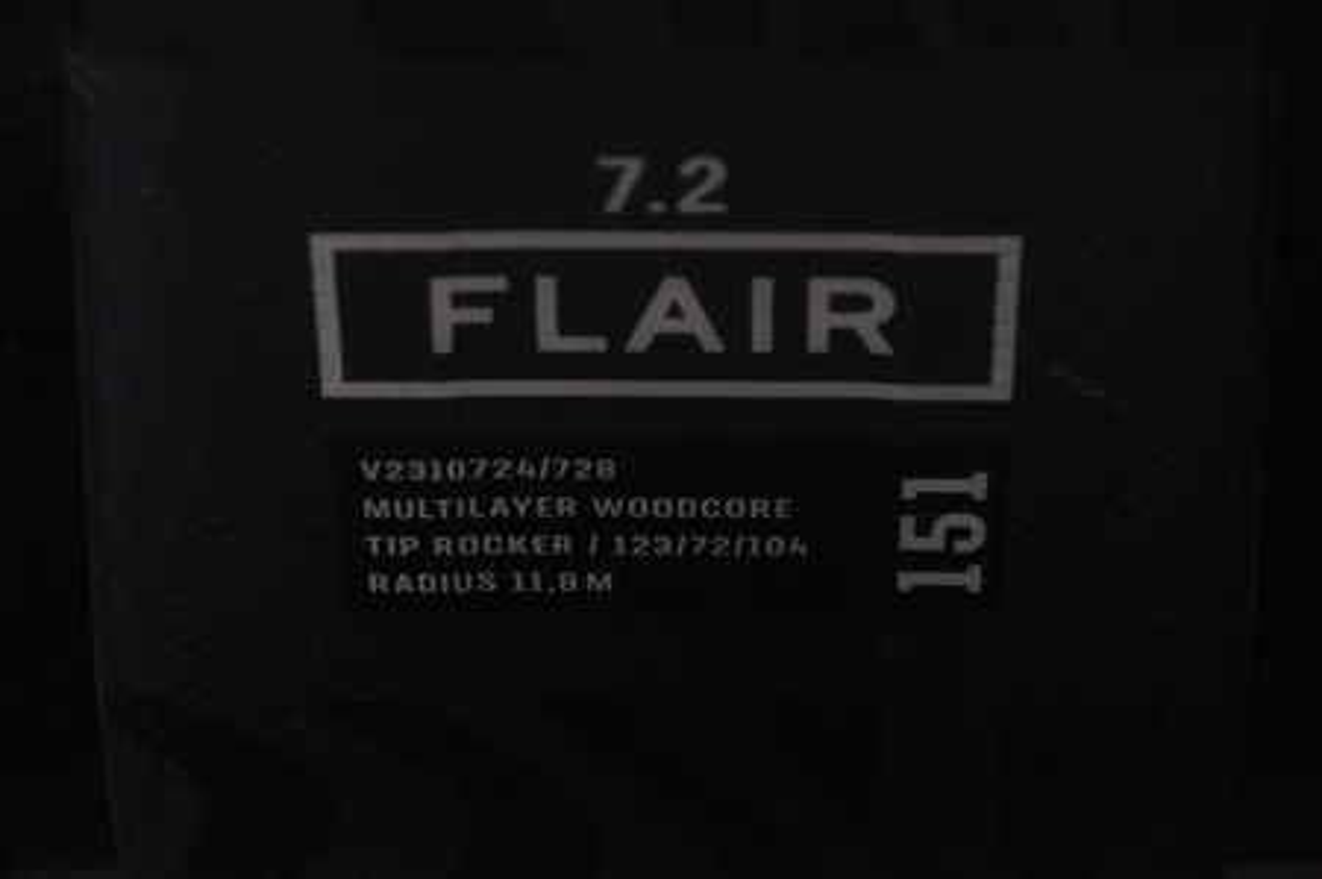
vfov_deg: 8.7
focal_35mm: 158
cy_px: 440
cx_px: 661
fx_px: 5777
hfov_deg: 13.1
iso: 3200
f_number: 8
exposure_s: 1/125
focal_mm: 105
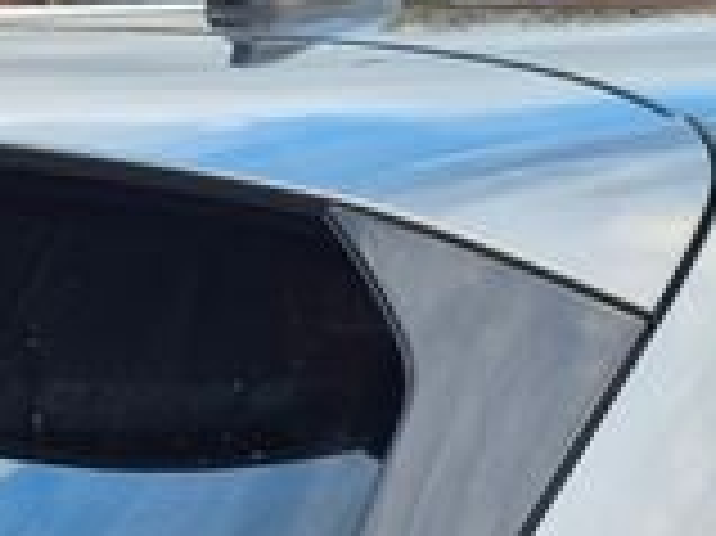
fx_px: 3059
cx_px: 558
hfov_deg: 13.3
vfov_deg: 9.1
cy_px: 1225
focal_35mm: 148
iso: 50
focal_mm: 5.4
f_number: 1.8
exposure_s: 1/180
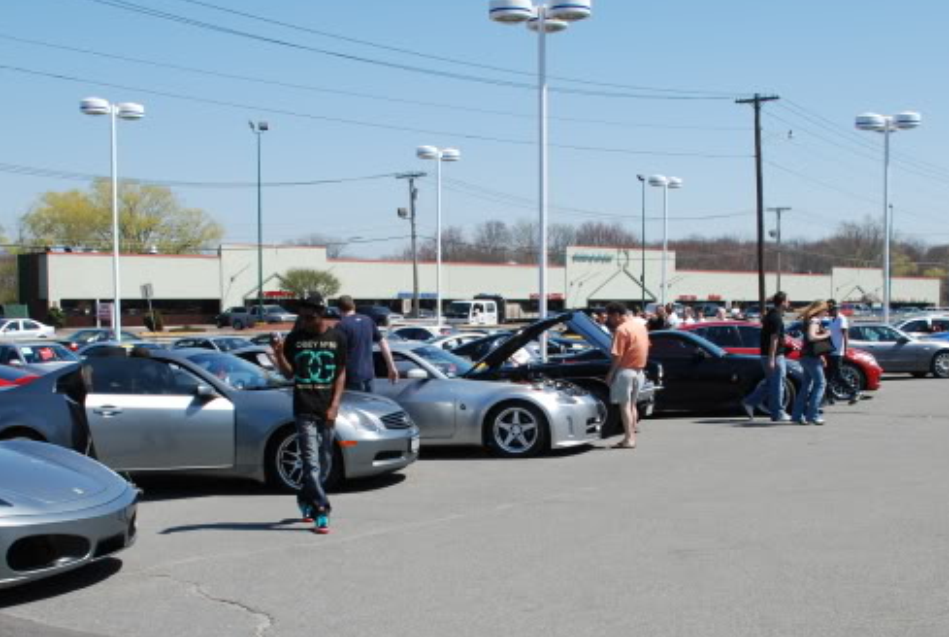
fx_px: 1294
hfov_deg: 40.2
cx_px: 511
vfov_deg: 27.3
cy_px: 463
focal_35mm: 49
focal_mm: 20
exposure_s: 1/250
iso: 100
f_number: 8
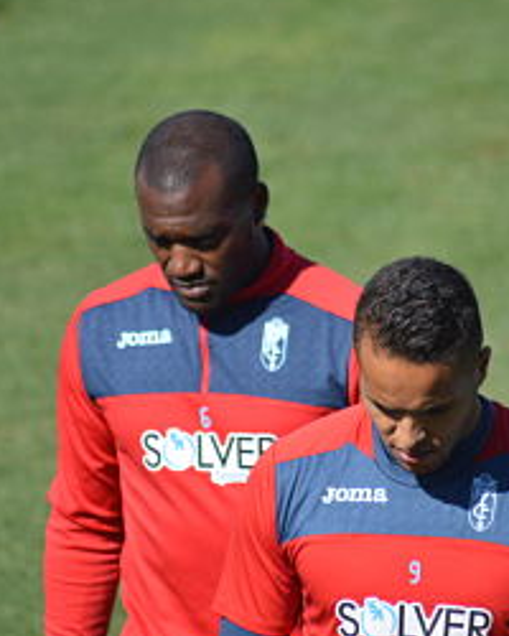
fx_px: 12729
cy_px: 300
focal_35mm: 676
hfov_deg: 2.3
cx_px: 331
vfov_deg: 2.9
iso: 400
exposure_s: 1/1600
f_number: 6.3
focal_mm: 300
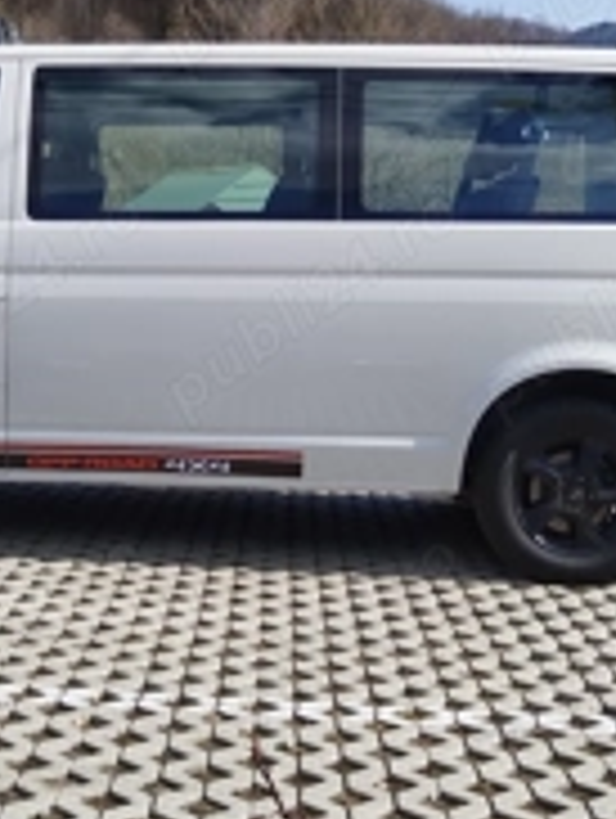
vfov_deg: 33.7
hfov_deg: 25.4
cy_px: 378
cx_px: 153
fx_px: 1349
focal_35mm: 57
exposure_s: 1/856
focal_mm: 4.95
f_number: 1.9
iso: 100
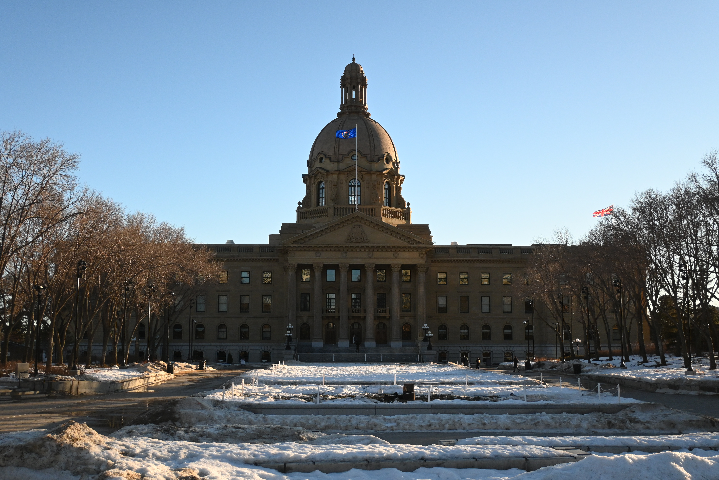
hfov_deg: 45.0
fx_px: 869
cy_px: 240
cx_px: 360
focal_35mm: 44
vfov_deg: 30.8
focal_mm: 29
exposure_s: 1/4000
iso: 1000
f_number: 4.8
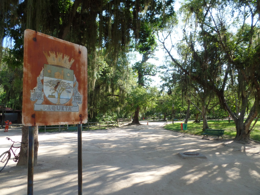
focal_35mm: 23
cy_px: 98
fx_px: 173
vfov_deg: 58.9
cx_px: 130
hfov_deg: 73.9
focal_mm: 4.1
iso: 200
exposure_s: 1/350
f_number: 3.5
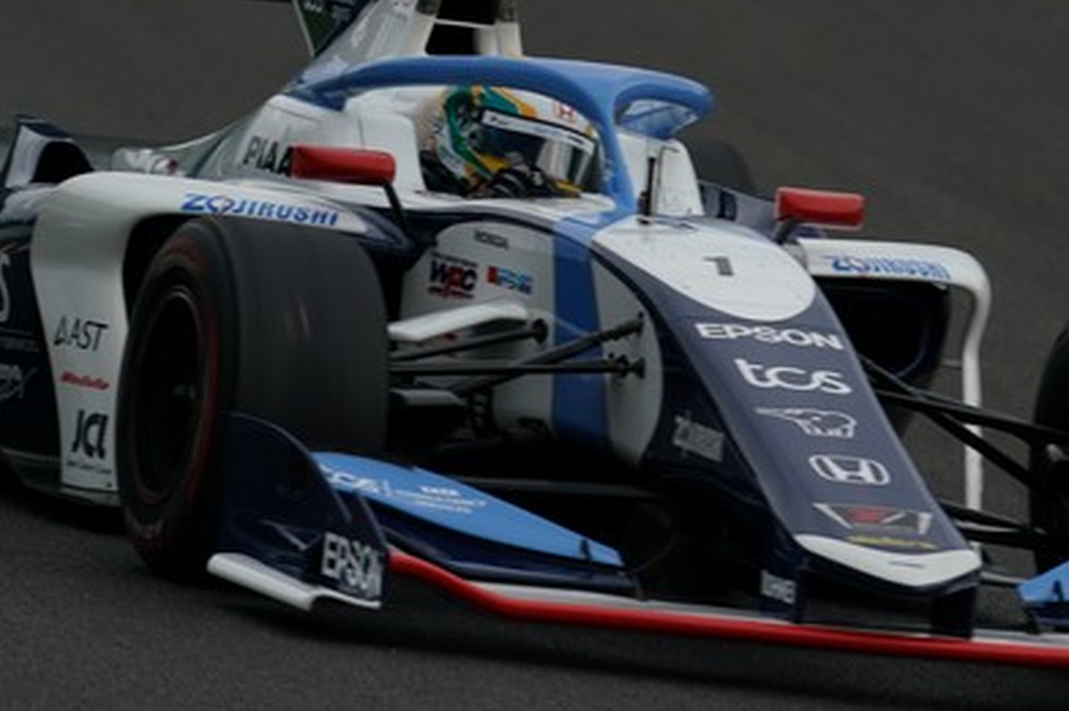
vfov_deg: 1.2
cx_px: 635
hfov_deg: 1.9
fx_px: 32708
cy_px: 311
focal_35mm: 1102
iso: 400
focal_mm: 600
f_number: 6.3
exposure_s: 1/800
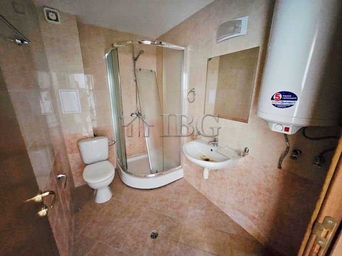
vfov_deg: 89.9
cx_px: 171
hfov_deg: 106.2
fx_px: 128
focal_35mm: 13
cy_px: 128
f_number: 2.2
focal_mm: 1.7
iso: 1600
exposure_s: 1/25
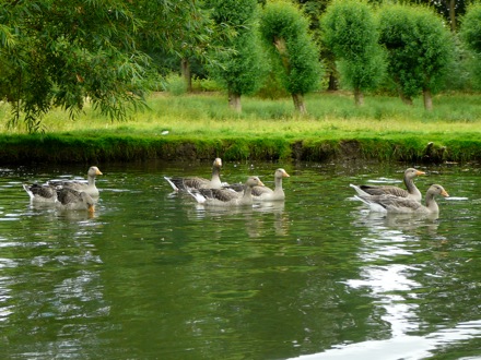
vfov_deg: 17.0
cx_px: 240
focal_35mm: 87
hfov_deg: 22.5
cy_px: 180
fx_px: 1209
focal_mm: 13
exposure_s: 1/80
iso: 80
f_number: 3.8
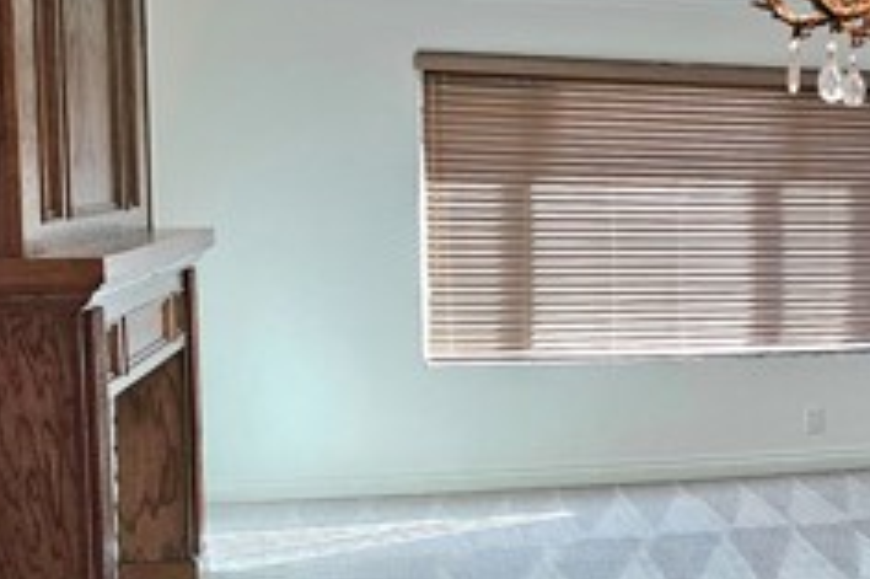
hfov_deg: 27.1
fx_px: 1570
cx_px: 1062
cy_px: 321
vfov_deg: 20.9
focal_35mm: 65
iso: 200
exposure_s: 1/120
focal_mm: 6.3
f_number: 1.7
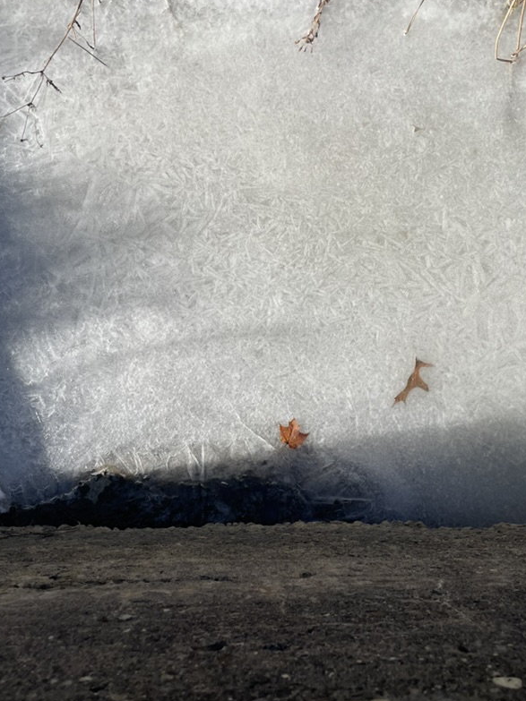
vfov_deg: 53.7
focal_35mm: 34
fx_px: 689
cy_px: 295
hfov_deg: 41.7
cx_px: 294
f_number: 1.6
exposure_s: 1/3731
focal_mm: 4.2
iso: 32
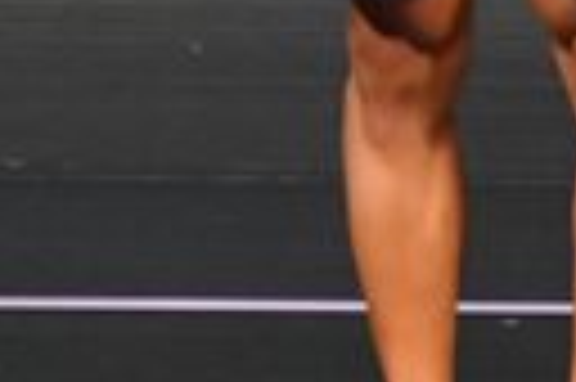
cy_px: -463
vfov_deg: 0.7
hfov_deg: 1.1
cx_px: 655
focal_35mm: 1903
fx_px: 30409
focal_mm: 210
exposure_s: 1/400
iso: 4000
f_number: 5.6
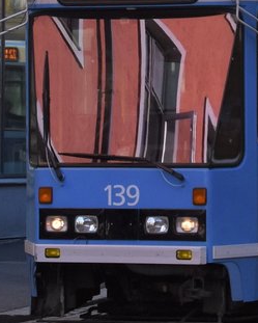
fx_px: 1660
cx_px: 306
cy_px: -69
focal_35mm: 174
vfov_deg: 10.9
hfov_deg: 8.8
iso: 400
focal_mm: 32
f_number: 8
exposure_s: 1/500
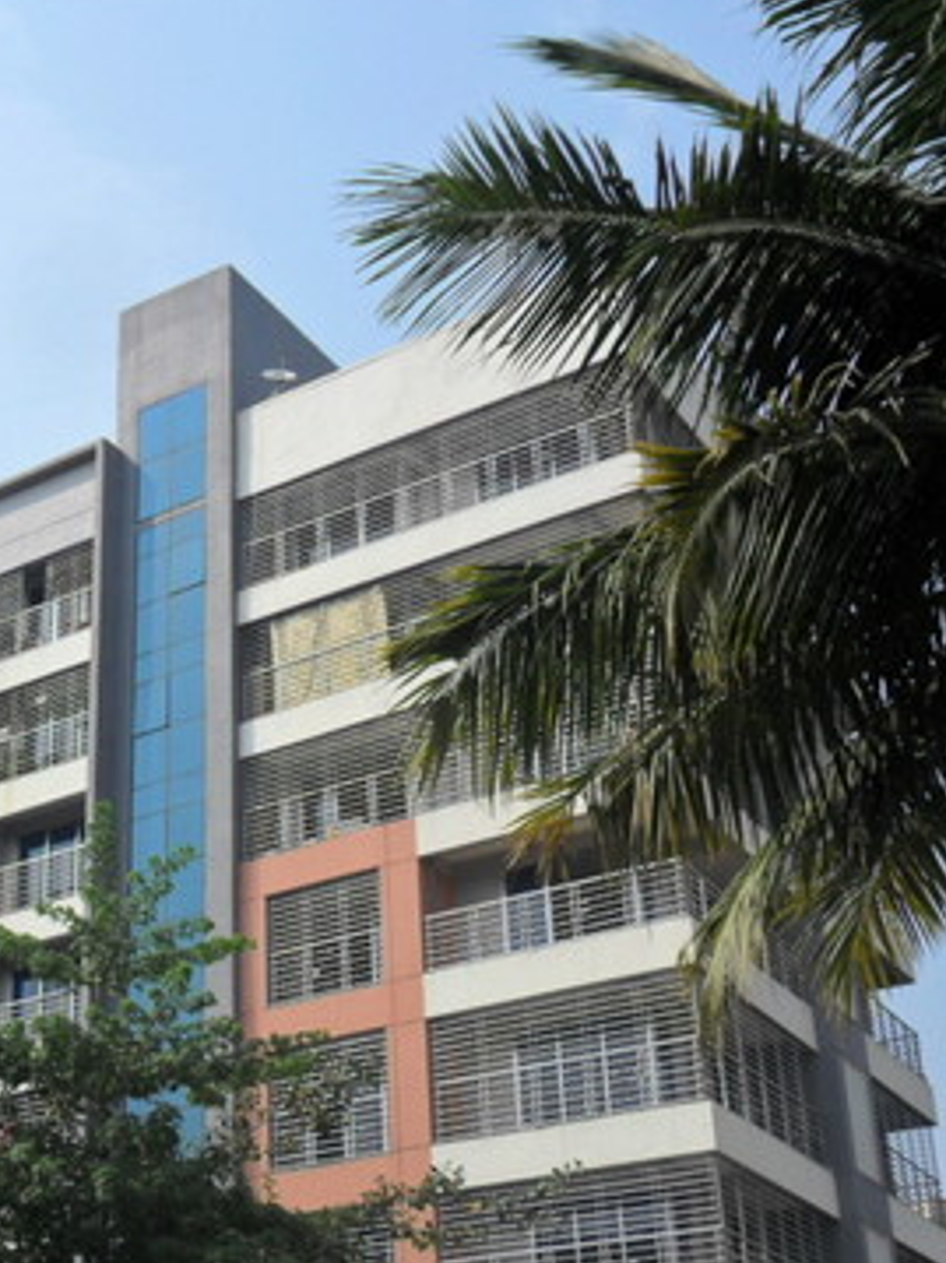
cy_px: 763
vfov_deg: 33.7
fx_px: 2078
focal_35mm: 57
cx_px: 130
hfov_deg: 25.0
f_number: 9.4
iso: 100
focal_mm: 5.7
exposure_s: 1/180
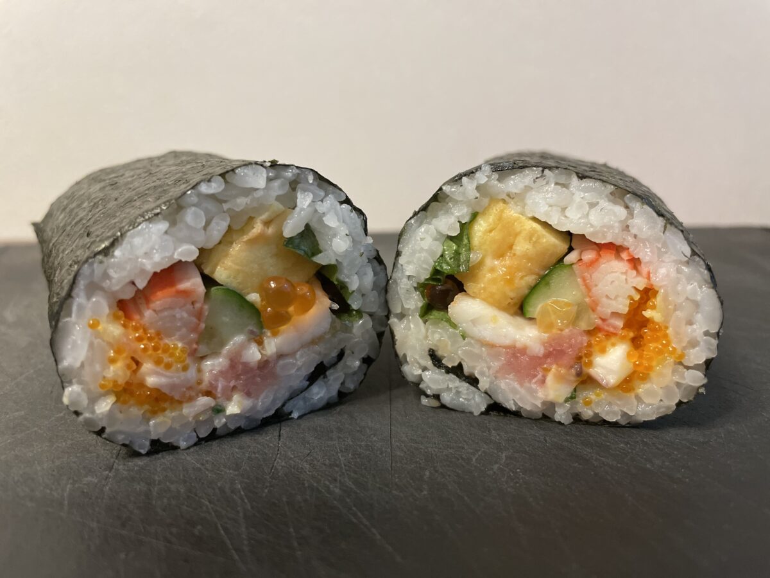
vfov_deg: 53.1
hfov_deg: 67.3
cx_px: 385
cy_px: 289
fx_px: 578
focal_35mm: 26
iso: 400
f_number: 1.6
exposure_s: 1/40
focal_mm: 4.2
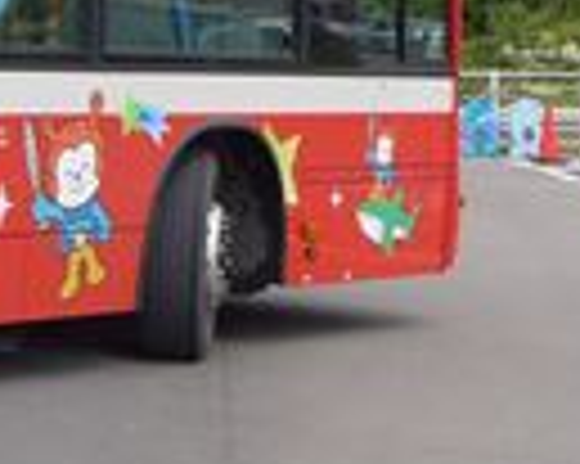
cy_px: -81
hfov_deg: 11.9
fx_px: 2401
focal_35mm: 140
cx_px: -674
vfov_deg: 10.8
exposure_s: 1/800
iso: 80
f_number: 2.8
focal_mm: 6.3
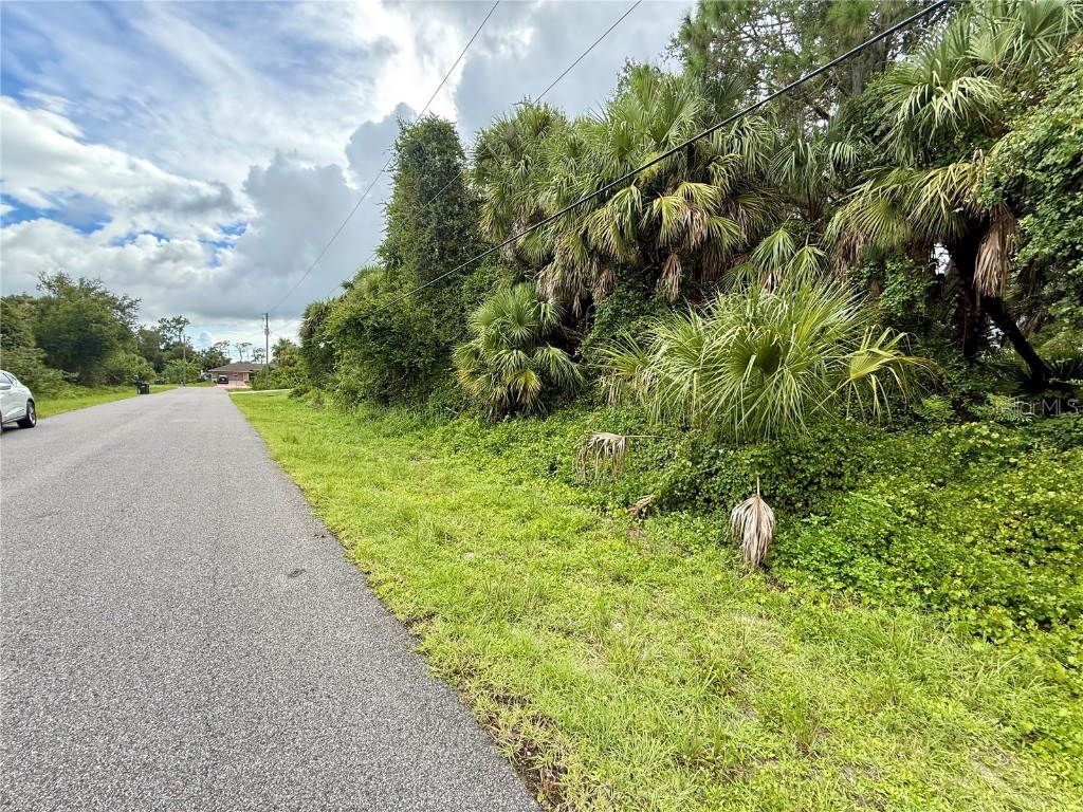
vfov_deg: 85.7
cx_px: 542
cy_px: 406
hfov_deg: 102.1
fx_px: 438
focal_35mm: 14
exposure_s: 1/279
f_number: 2.2
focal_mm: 2.22
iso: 64
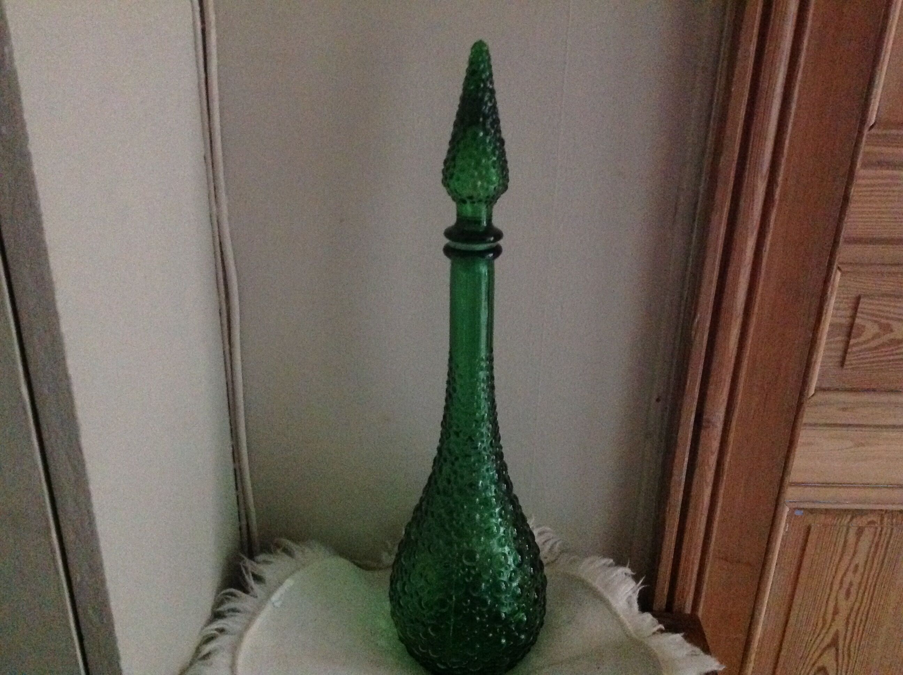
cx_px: 452
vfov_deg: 40.6
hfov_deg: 52.7
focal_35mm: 35
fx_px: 912
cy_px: 338
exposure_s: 1/15
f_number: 2.4
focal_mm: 4.28
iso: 800
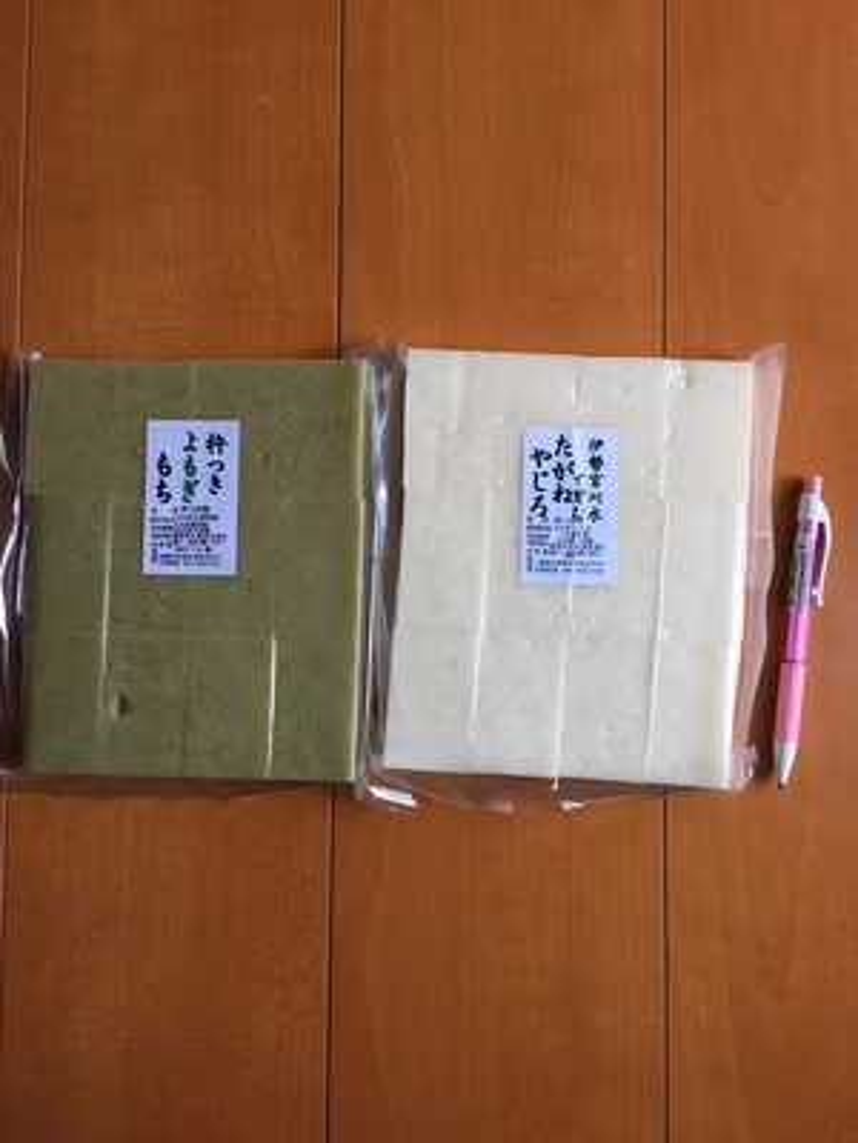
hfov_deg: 48.2
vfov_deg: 61.7
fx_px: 958
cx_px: 429
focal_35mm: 29
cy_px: 572
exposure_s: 1/30
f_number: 2.2
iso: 40
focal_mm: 4.15
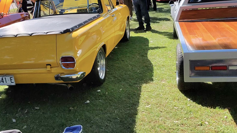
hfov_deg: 62.0
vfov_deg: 37.5
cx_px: 93
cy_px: 48
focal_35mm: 31
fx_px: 195
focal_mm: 2.24
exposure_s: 1/1000
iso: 54
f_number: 2.2
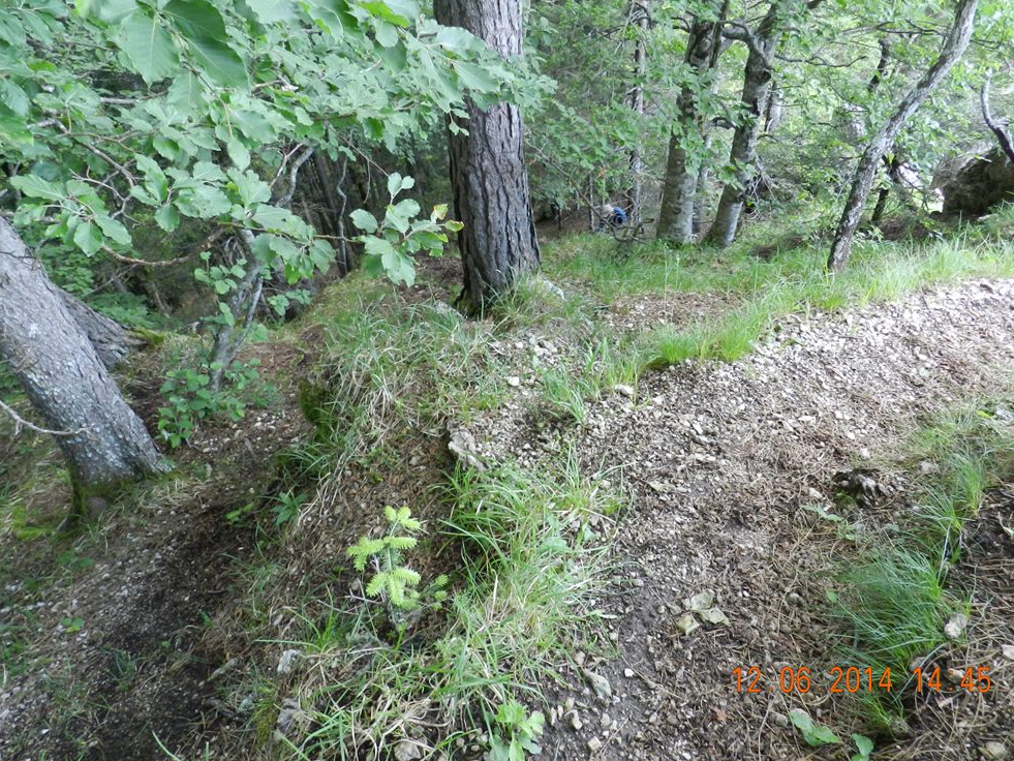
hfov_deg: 71.6
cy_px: 365
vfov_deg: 56.8
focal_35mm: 24
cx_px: 526
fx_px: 703
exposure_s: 1/30
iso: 220
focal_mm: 4
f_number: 3.4
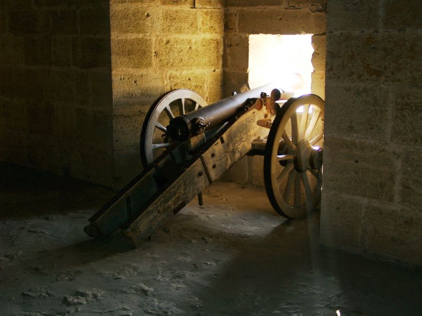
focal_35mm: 47
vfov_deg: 30.9
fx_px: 573
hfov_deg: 40.4
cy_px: 158
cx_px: 211
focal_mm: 9.82
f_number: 2
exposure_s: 1/30
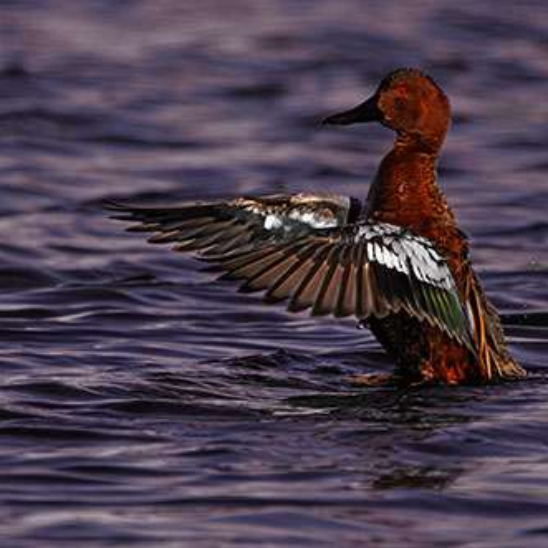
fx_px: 27600
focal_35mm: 1541
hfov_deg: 1.1
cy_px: 274
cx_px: 305
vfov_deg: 1.1
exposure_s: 1/2500
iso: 1250
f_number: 13
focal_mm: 1200
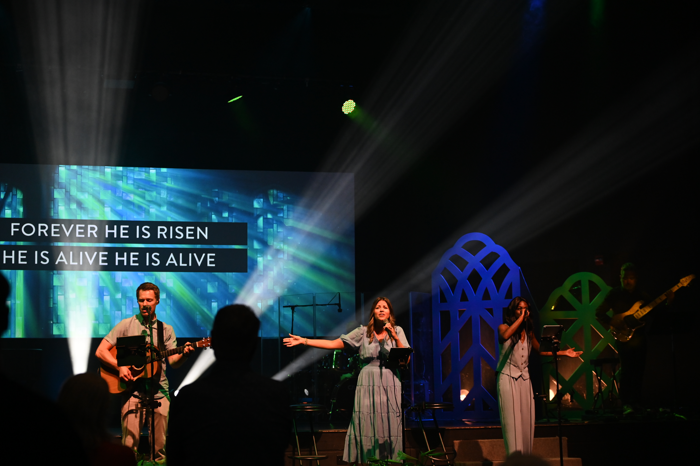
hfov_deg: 28.9
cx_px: 350
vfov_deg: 19.4
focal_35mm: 70
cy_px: 233
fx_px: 1360
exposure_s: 1/400
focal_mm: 70
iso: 3200
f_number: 4
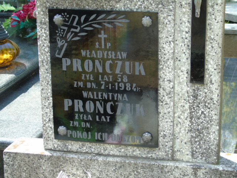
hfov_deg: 20.9
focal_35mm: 94
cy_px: 89
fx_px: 644
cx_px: 118
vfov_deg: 15.7
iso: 80
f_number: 4.3
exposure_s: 1/80
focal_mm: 17
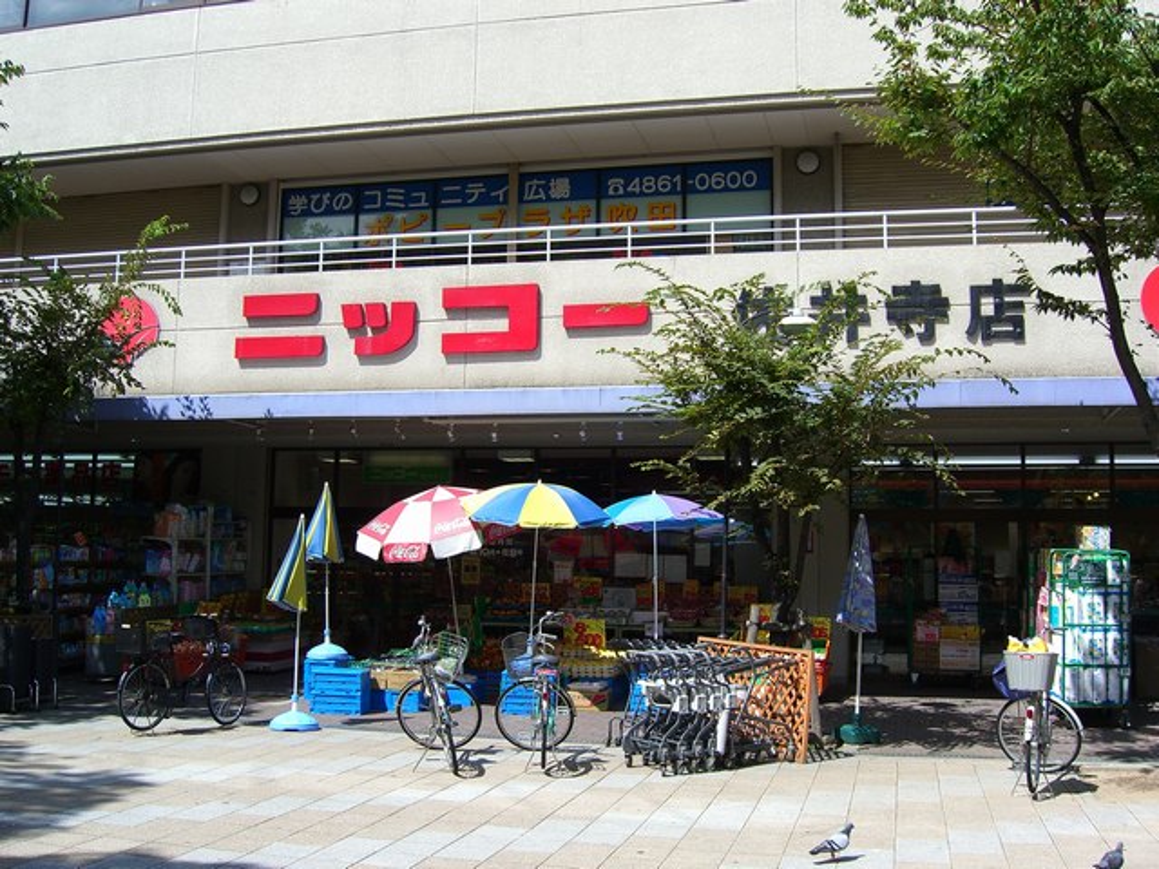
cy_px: 434
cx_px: 580
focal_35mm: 38
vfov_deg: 37.7
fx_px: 1272
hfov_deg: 49.0
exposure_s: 1/160
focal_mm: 7.9
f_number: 8
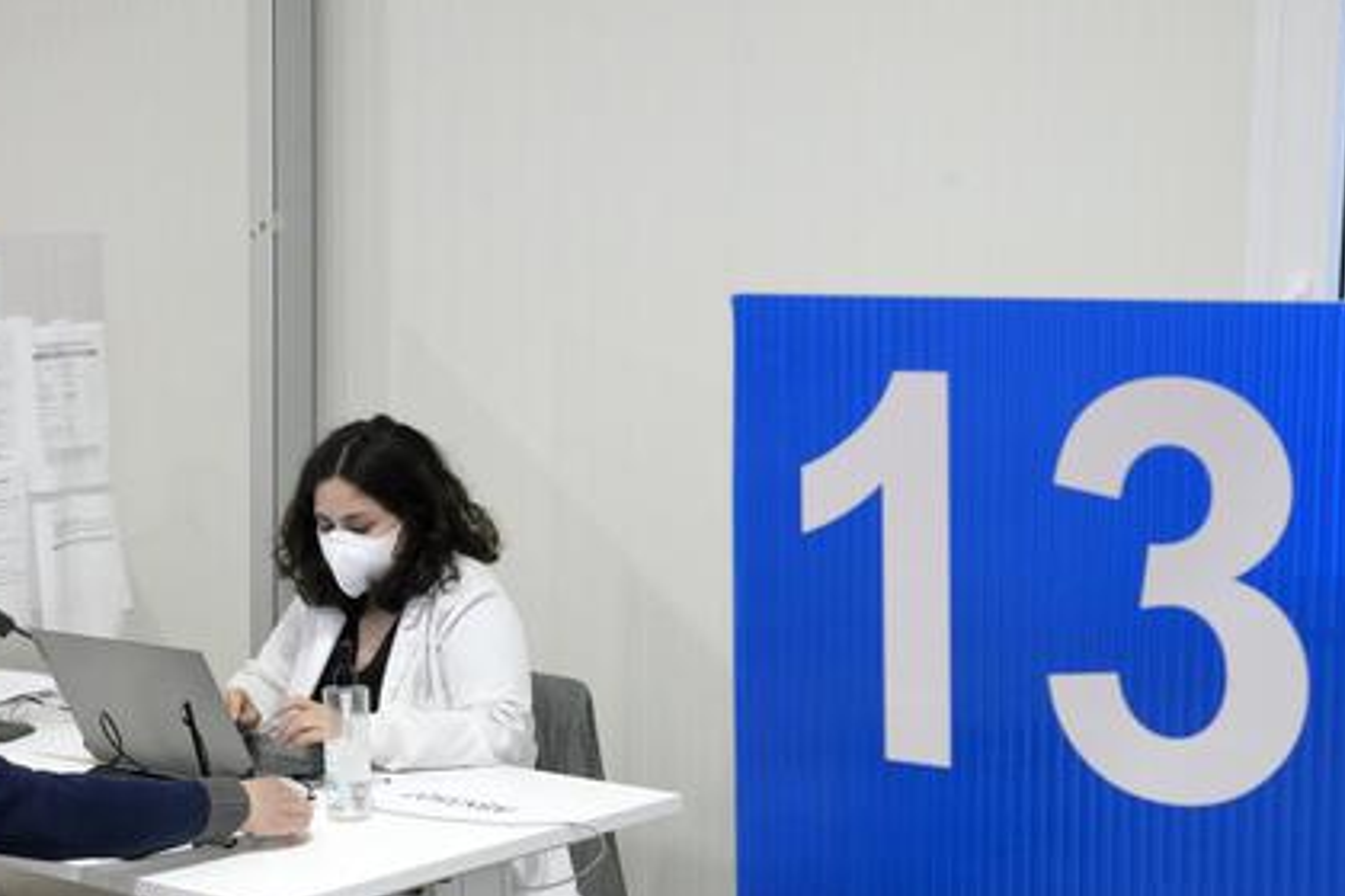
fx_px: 2802
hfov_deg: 26.9
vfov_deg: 18.1
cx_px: 461
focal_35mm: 75
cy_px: 656
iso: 5000
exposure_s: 1/100
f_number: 9
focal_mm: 45
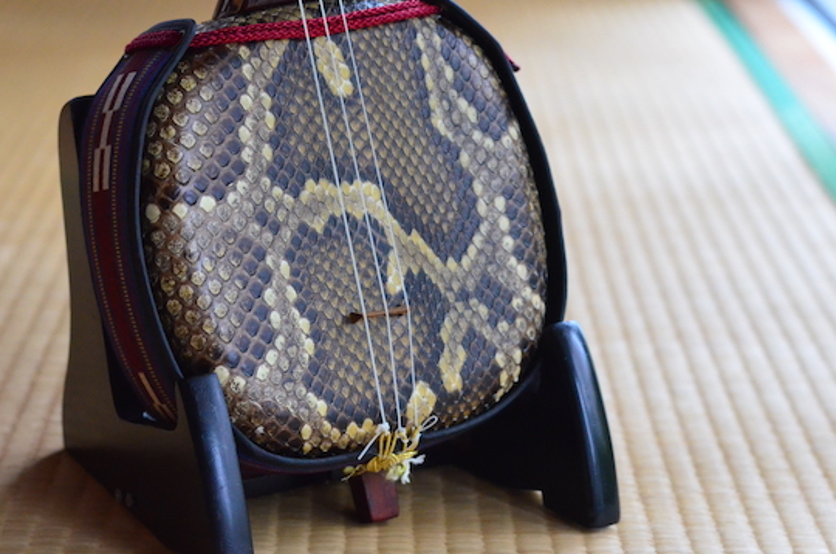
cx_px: 393
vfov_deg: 13.6
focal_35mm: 100
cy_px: 275
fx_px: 2318
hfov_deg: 20.4
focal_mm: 50
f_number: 3.5
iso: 3200
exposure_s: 1/400
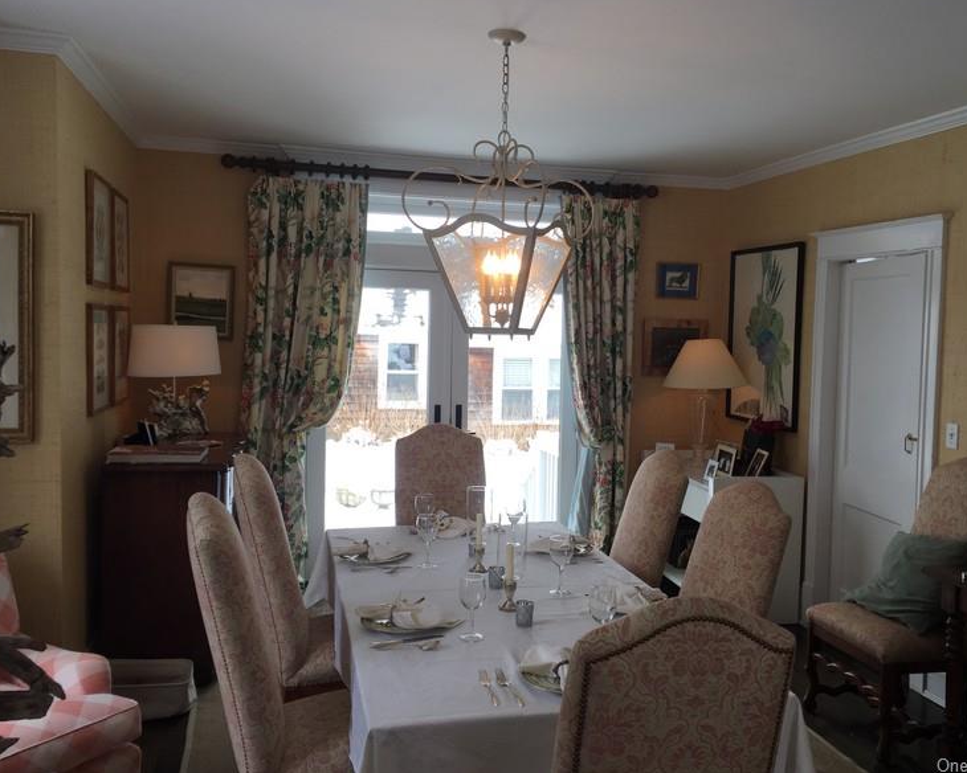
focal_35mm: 31
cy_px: 381
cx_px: 518
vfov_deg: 47.1
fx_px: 887
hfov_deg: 57.1
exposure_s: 1/165
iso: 32
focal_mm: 4.15
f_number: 2.2
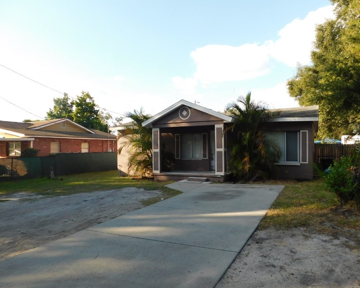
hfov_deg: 68.0
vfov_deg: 56.8
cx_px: 192
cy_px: 149
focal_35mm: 25
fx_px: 266
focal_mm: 4
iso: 125
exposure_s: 1/500
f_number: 3
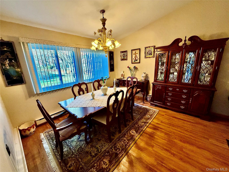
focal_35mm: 14
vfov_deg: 85.7
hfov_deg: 102.1
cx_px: 114
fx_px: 93
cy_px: 86
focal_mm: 2.22
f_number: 2.2
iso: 320
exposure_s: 1/60
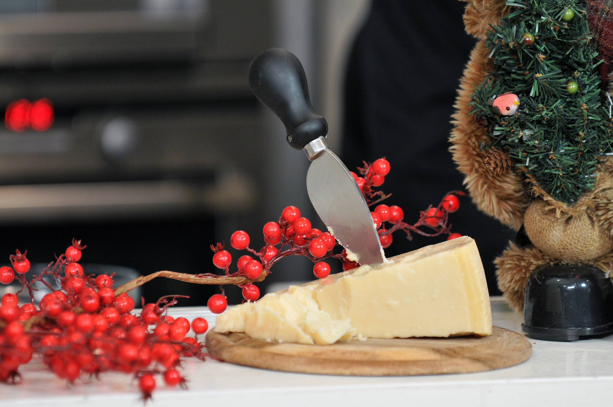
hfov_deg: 6.9
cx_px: 306
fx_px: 5102
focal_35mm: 300
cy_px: 204
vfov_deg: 4.6
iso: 800
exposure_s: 1/45
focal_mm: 200
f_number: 3.3
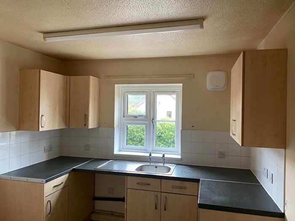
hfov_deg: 67.3
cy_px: 110
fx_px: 222
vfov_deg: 53.1
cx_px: 148
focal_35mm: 26
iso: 200
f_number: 1.8
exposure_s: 1/50
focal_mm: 4.25
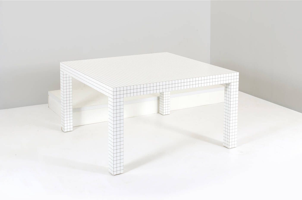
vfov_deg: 25.6
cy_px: 100
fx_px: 439
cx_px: 151
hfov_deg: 37.9
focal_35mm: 52
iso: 125
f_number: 20
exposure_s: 1/160
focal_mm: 35
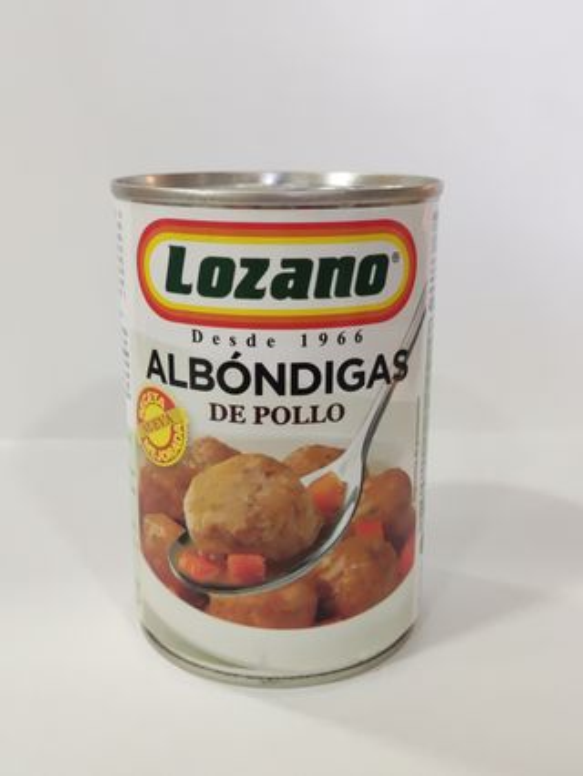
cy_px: 388
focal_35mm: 26
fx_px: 583
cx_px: 292
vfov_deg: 67.3
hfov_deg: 53.1
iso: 380
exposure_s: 1/50
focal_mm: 4.74
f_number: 1.79
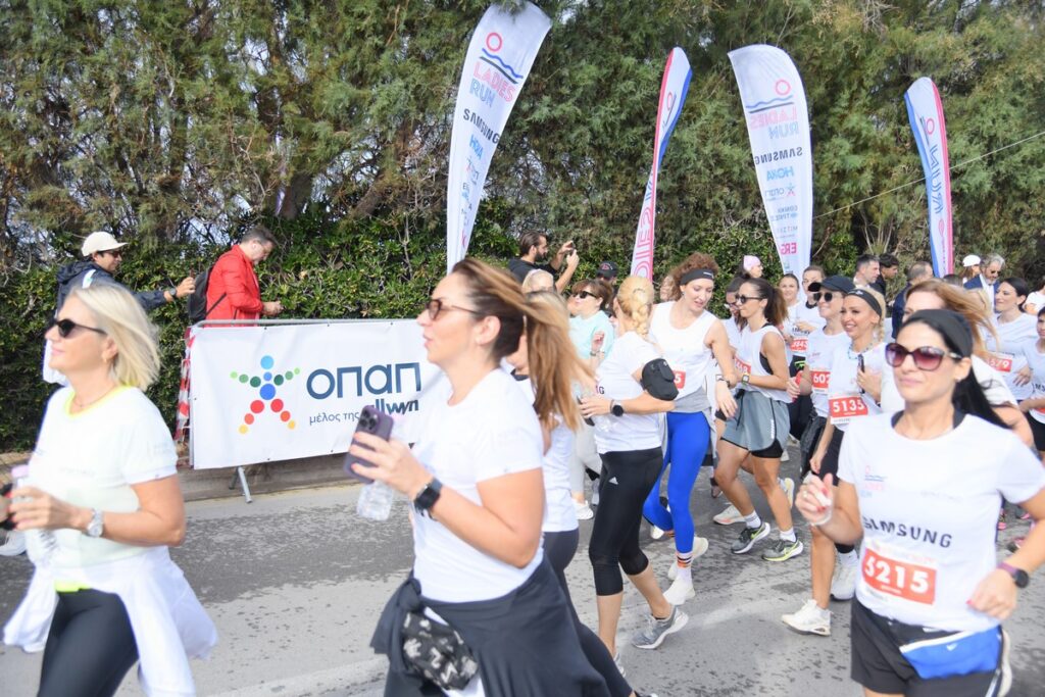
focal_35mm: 34
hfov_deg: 55.8
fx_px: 987
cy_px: 348
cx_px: 522
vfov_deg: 38.9
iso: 500
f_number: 4
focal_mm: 34
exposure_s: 1/2500
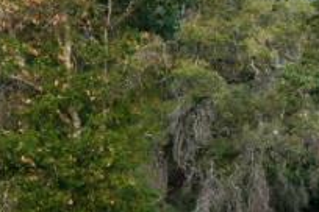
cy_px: 344
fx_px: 1825
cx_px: -69
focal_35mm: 206
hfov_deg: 9.8
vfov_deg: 6.6
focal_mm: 10.26
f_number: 6.3
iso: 100
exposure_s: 1/40
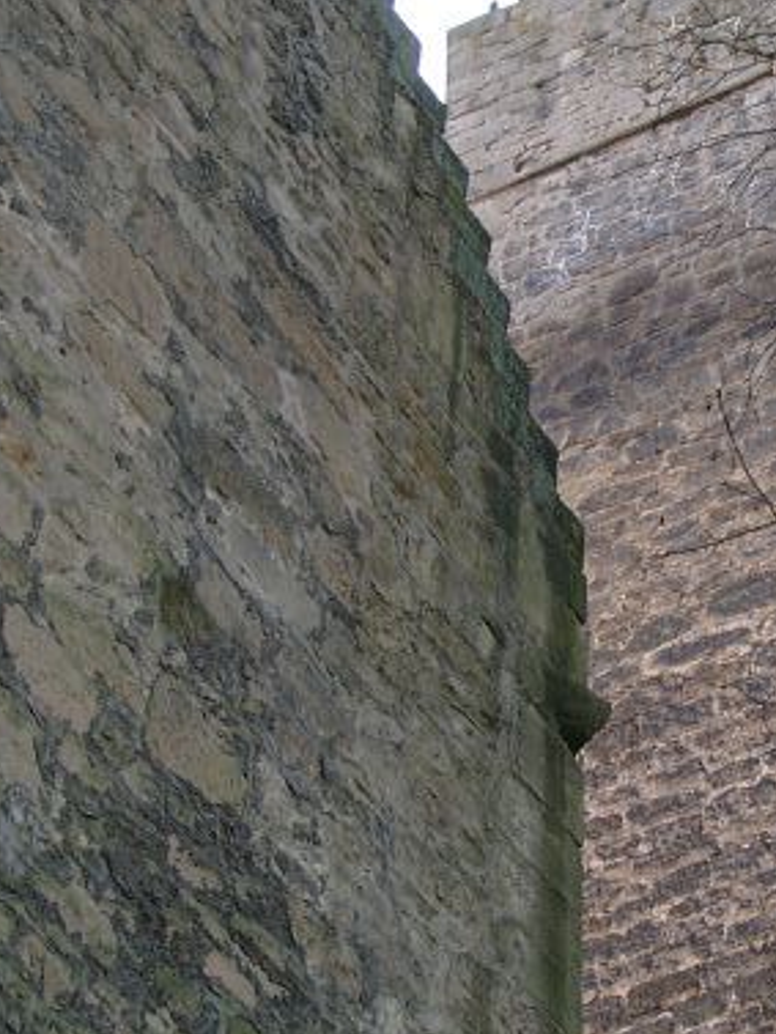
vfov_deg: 18.5
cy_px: 516
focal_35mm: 106
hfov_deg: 13.8
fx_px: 3167
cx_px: 691
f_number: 4
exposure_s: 1/78.6
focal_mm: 10.4
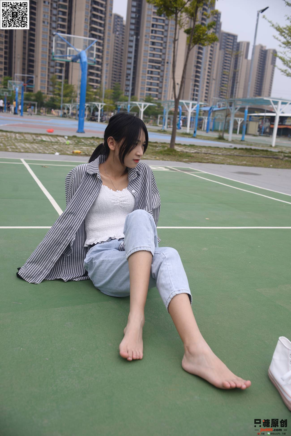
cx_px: 146
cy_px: 218
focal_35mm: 35
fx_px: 424
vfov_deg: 54.4
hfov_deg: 37.9
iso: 100
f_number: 5.6
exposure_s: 1/640
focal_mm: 35
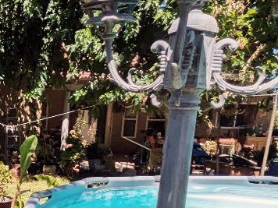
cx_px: -93
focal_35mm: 59
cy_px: 183
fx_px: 474
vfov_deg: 24.2
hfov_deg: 26.9
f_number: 2.2
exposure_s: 1/1751
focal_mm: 1.83
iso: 48
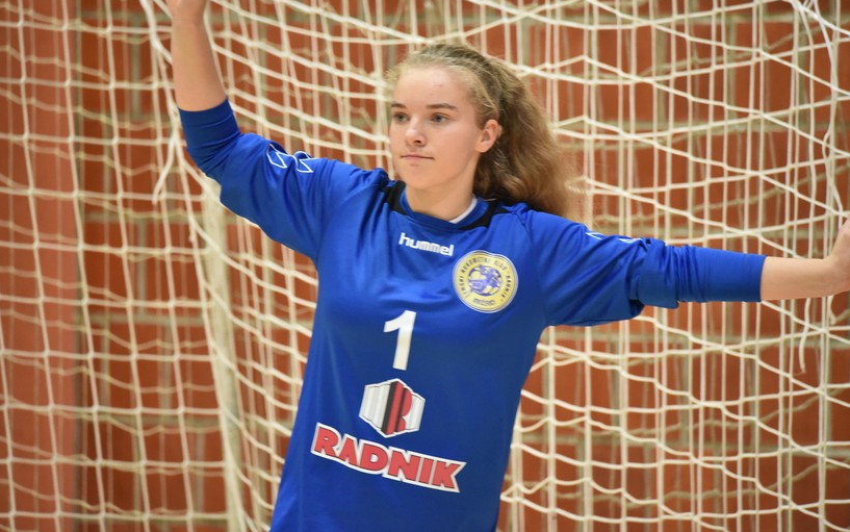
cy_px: 249
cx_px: 425
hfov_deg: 4.5
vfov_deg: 2.8
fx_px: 10890
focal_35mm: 470
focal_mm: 460
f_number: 6
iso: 8000
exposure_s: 1/250
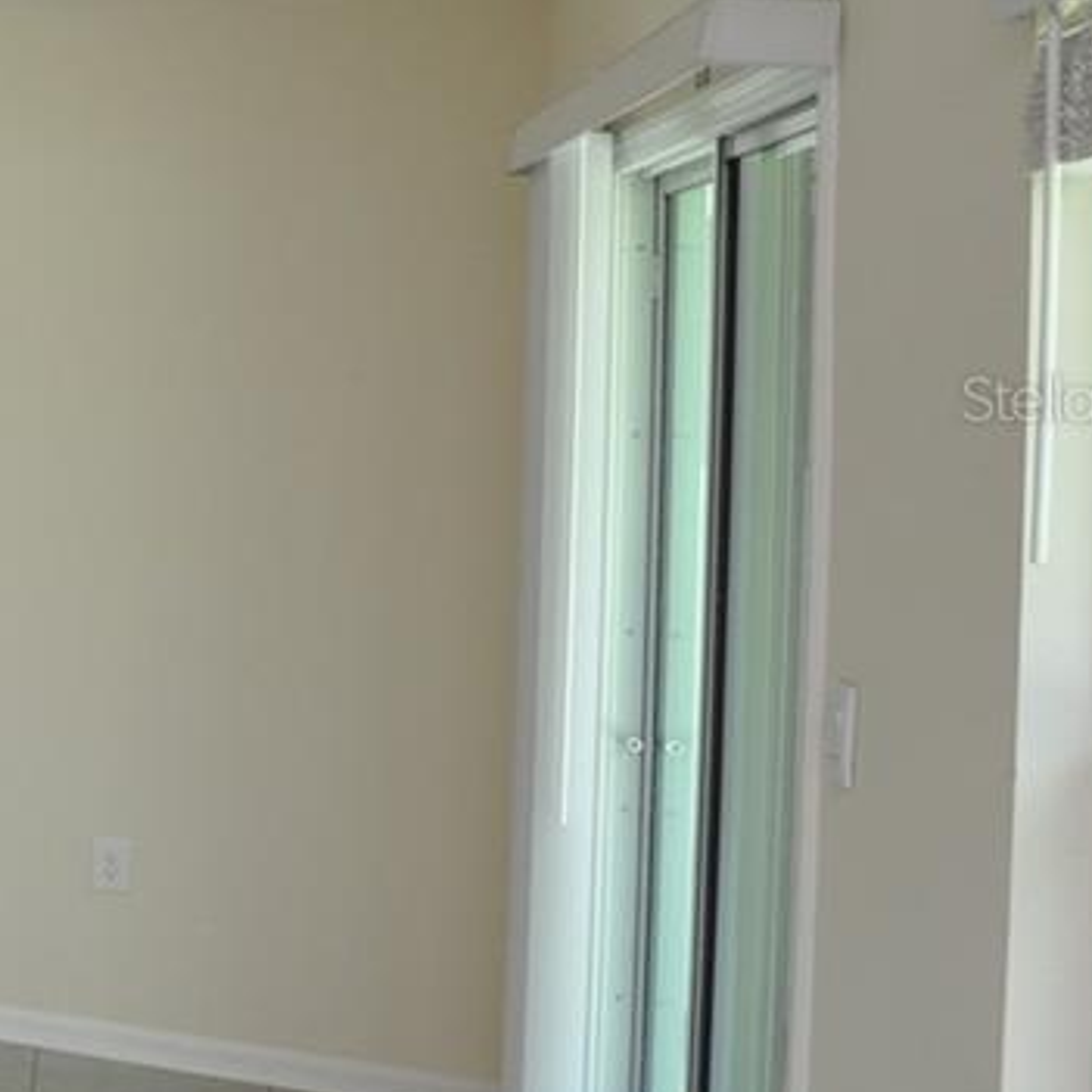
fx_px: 2070
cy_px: 398
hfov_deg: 17.4
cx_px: -1251
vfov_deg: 29.4
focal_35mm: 58
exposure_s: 1/125
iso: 400
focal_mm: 10
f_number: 5.6
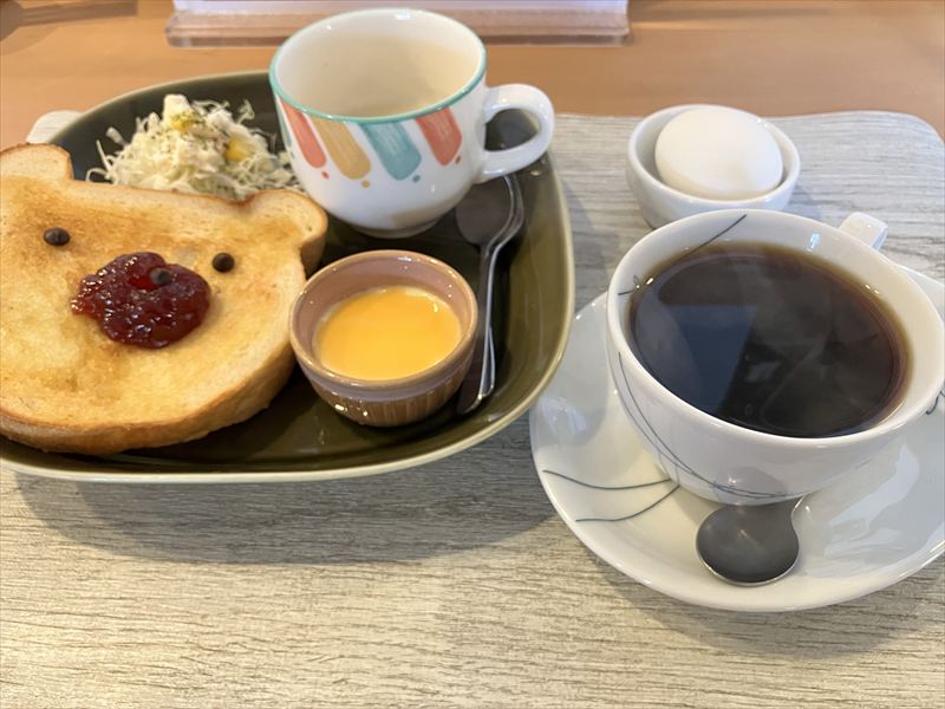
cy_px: 354
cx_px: 472
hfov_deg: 63.4
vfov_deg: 49.7
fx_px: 764
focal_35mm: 28
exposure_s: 1/60
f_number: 1.8
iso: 250
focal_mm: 3.99
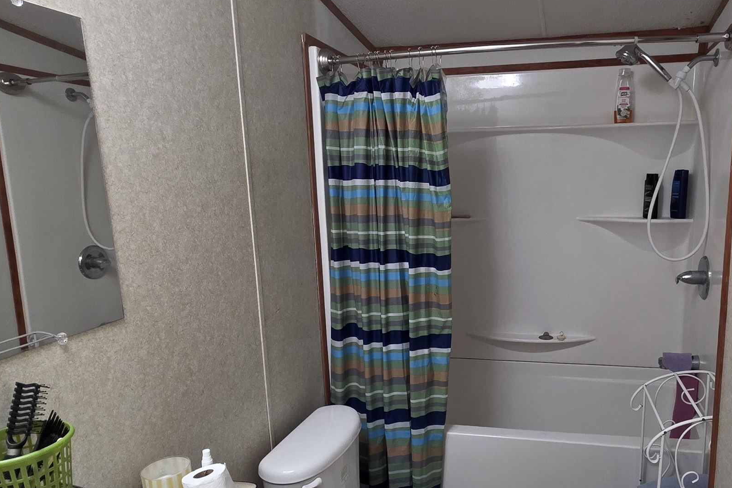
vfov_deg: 49.3
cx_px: 449
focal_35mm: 26
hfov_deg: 68.5
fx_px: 529
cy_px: 287
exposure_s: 1/120
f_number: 1.9
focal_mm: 2.2
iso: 250
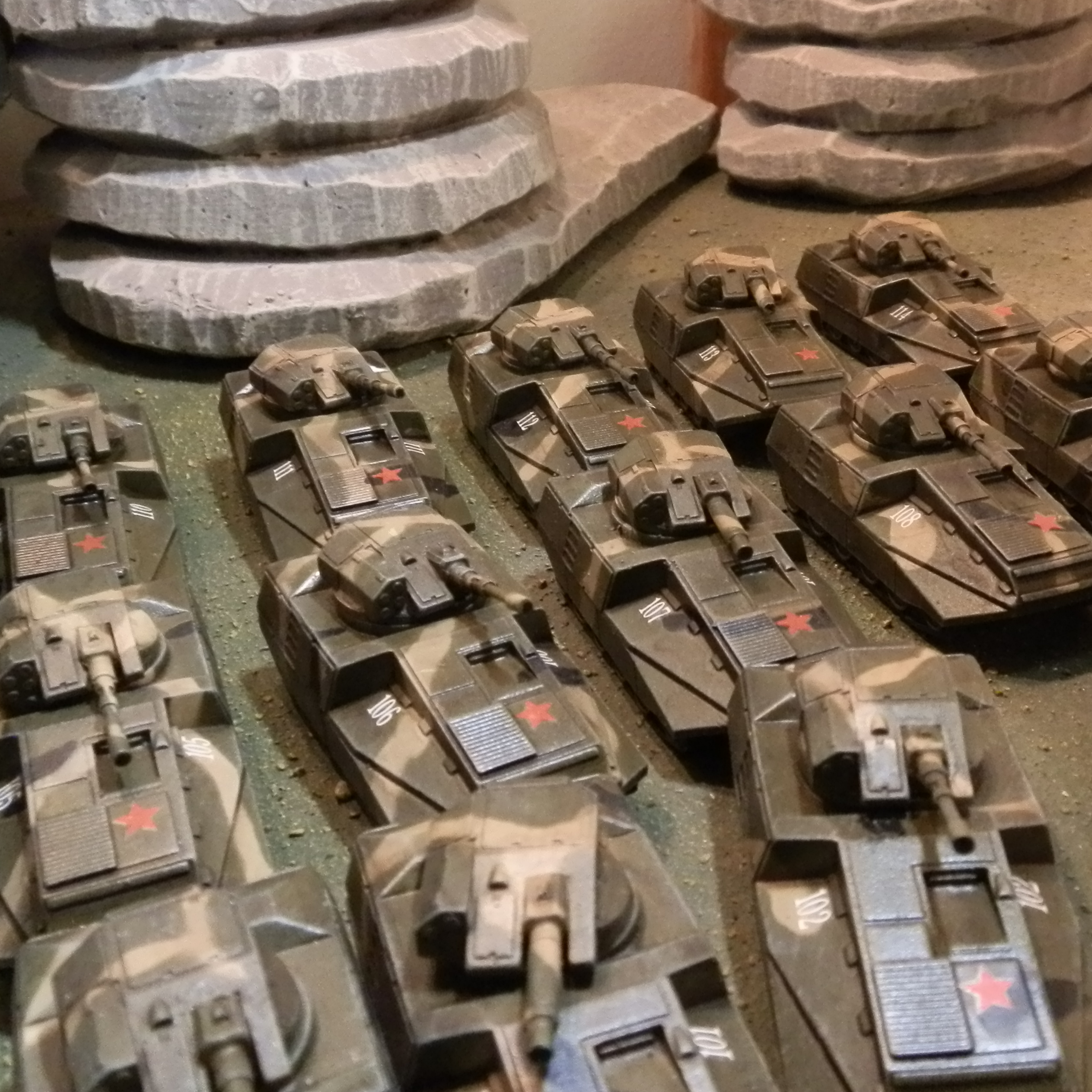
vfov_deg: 39.9
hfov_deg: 39.9
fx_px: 1499
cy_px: 436
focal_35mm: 42
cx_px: 648
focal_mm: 5
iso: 400
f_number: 3.1
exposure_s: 1/40
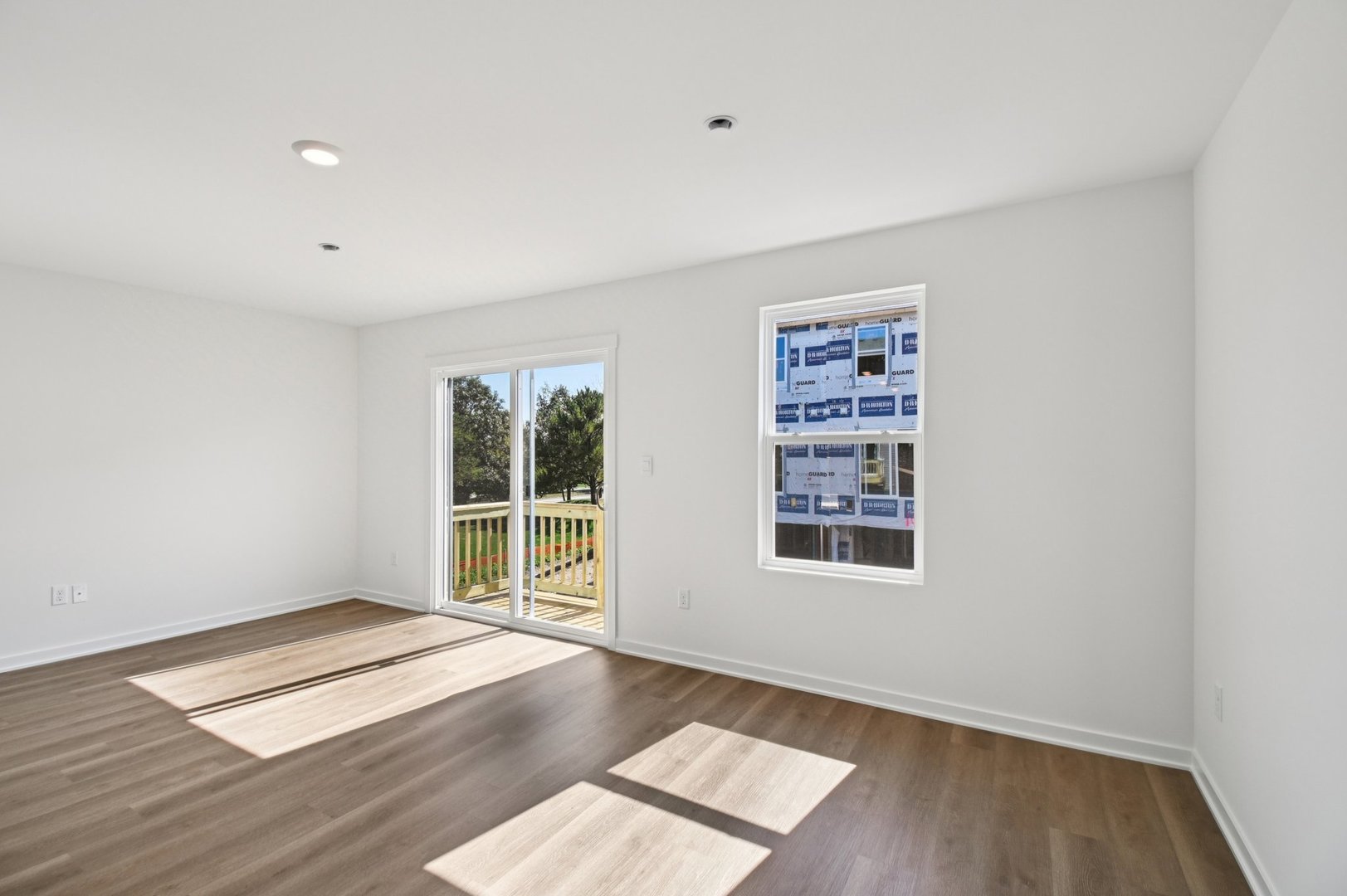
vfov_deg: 77.3
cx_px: 674
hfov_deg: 100.4
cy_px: 448
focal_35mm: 15
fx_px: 561
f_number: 8
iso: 100
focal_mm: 10
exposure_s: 1/80
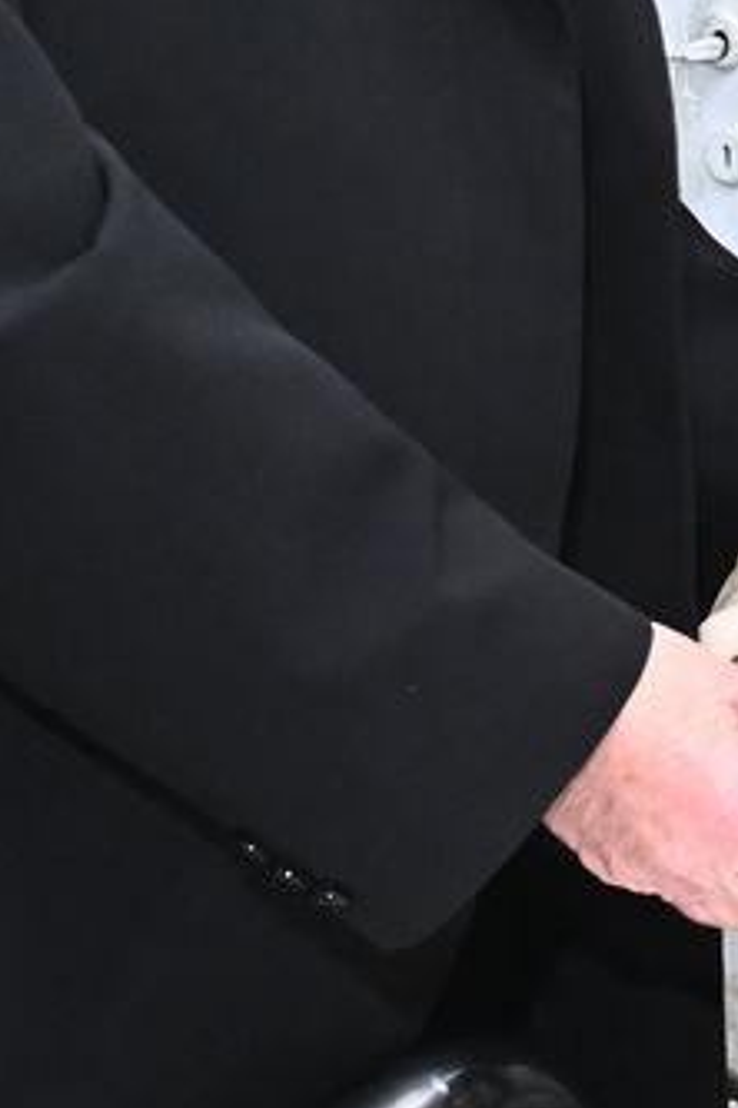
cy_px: -110
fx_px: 3751
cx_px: 1579
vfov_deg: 16.3
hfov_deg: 10.2
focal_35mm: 122
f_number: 9
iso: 2000
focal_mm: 29
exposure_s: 1/160
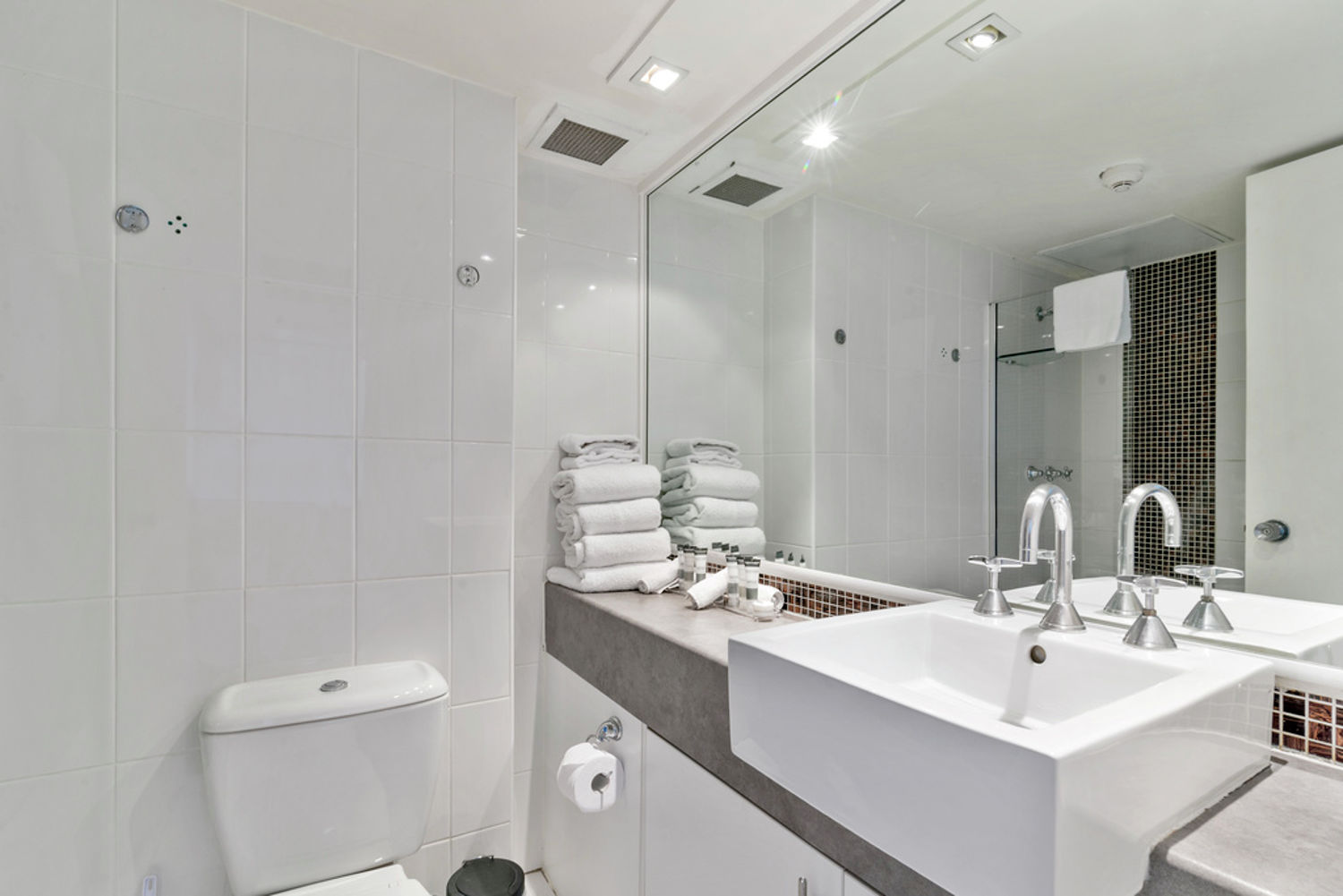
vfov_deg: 73.8
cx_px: 672
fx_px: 597
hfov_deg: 96.7
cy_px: 448
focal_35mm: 16
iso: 200
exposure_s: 1/4
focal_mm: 16
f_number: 11
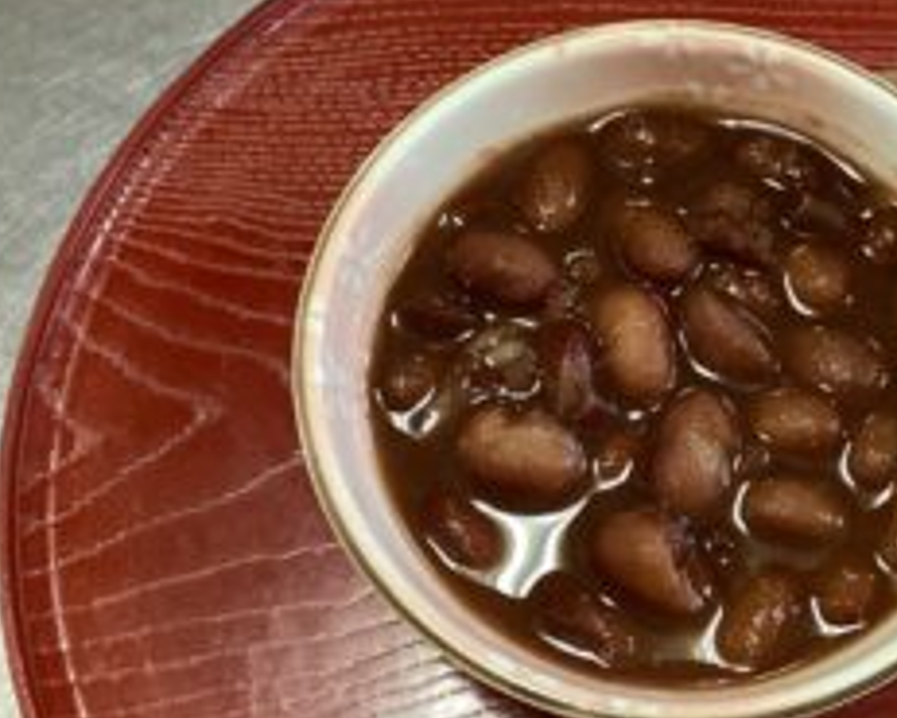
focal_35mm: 49
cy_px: 375
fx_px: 1301
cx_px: 670
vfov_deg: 30.9
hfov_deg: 37.1
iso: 320
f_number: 2.4
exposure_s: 1/33
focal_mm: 3.3
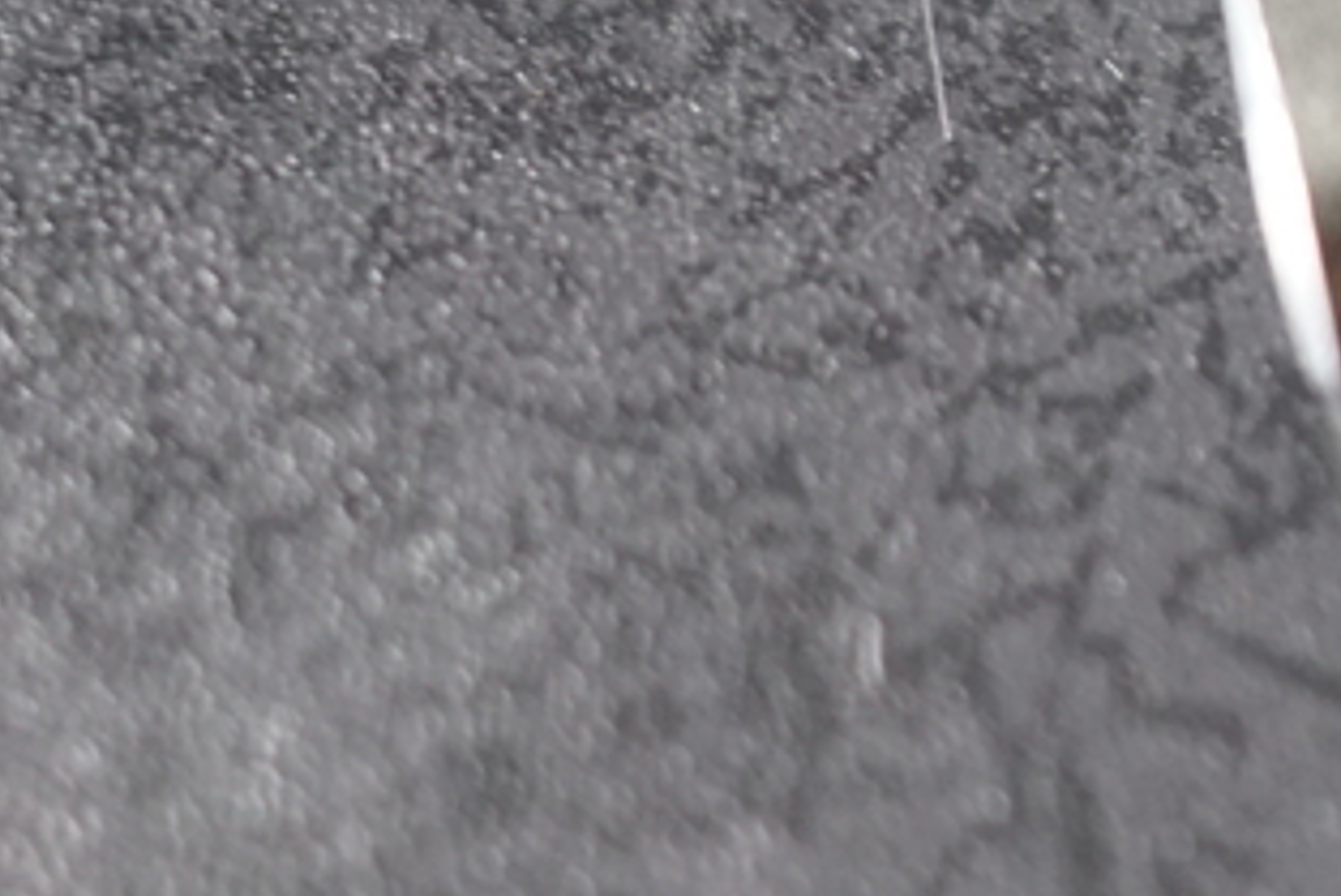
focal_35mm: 92
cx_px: 2455
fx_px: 3428
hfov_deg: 17.6
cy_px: -283
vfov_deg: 14.3
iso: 1600
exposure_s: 1/60
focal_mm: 24
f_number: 3.2
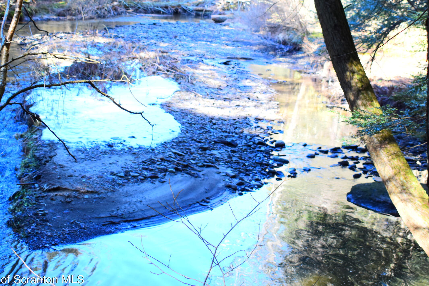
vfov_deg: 25.5
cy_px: 97
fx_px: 628
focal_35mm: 53
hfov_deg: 37.7
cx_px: 218
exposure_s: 1/100
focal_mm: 25
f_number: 5
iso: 400
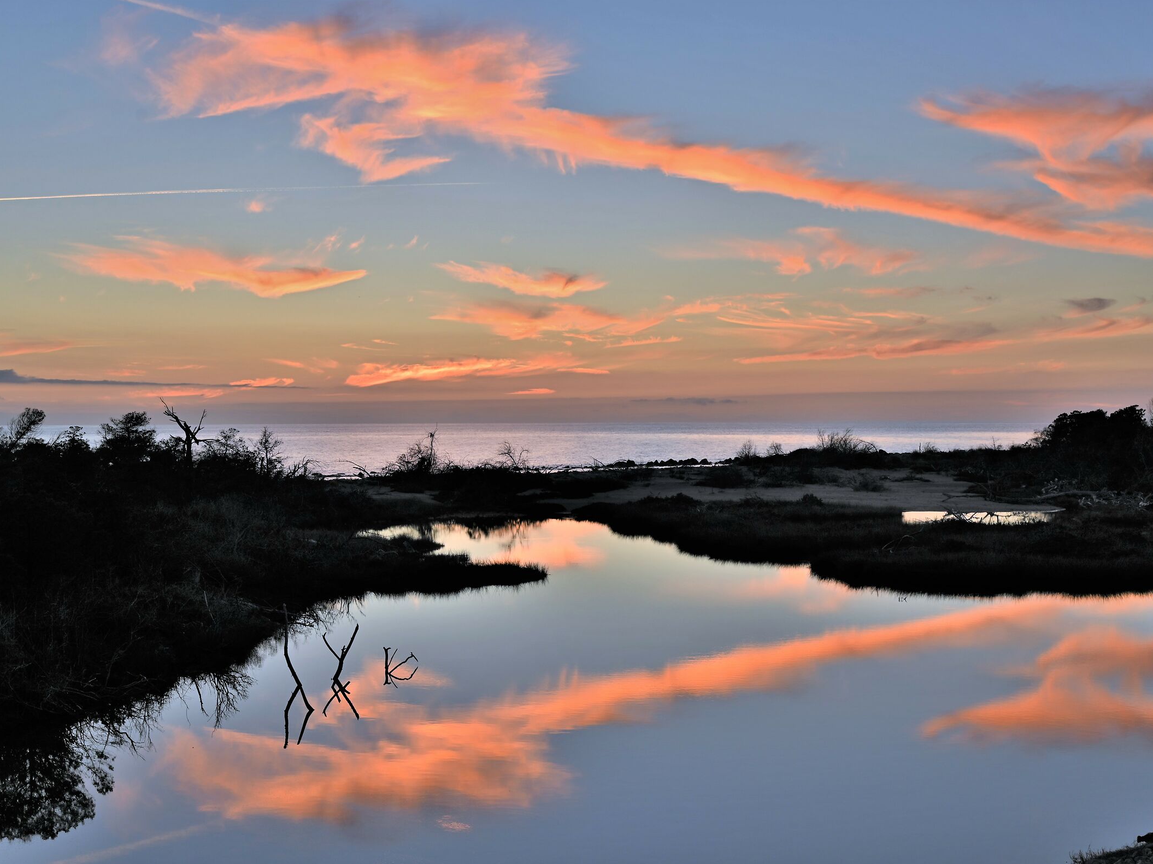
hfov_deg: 40.4
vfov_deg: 30.9
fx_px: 1565
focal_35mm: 47
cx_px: 609
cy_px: 434
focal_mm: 43
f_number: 8
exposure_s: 1/40
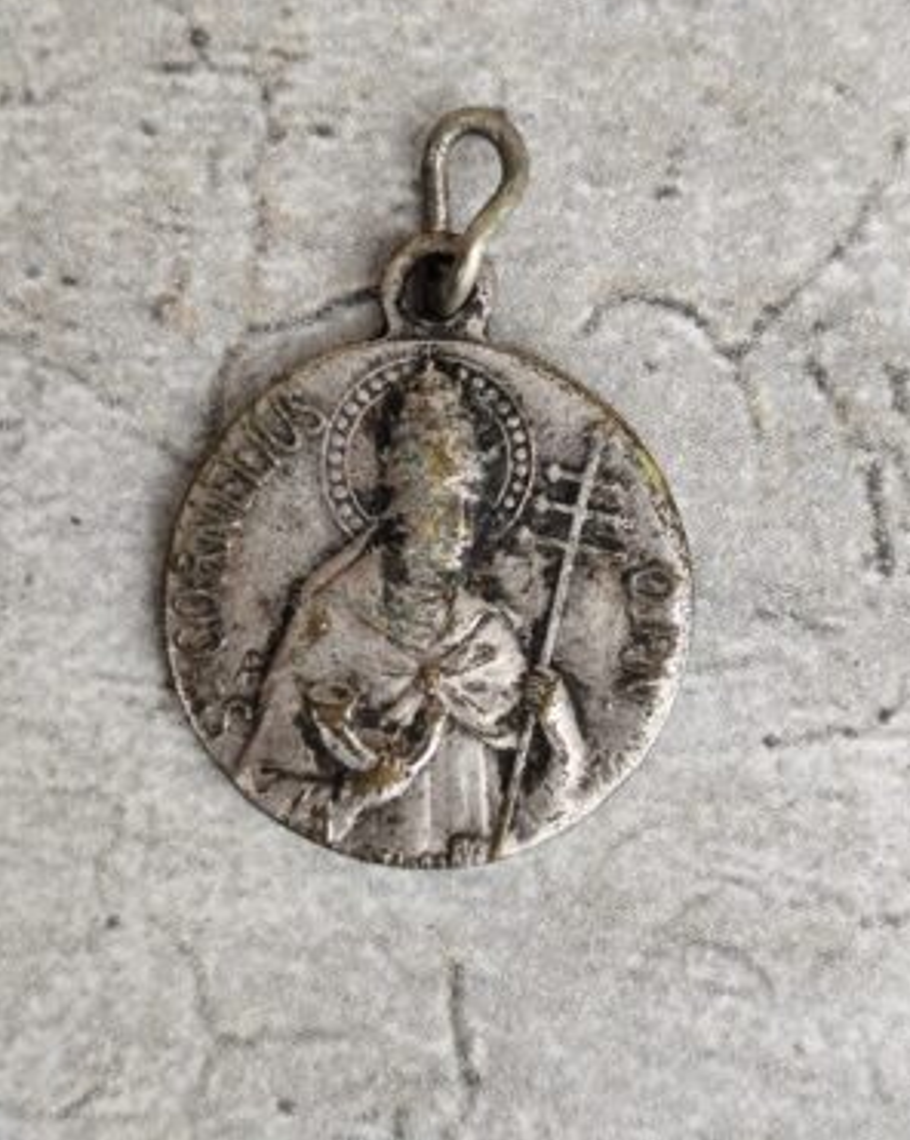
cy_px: 529
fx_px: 3305
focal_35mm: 98
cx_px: 458
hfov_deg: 15.7
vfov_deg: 19.6
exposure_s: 1/100
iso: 200
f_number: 1.65
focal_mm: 6.19
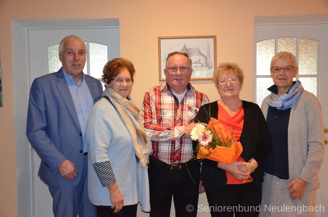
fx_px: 327
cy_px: 108
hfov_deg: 53.2
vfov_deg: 36.7
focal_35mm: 36
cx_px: 164
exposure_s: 1/60
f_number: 3.8
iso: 3200
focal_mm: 24
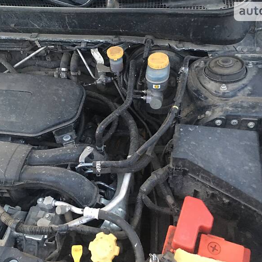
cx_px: 126
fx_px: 300
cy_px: 131
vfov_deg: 47.2
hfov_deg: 47.2
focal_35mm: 35
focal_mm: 4.2
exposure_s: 1/17
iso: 500
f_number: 2.2
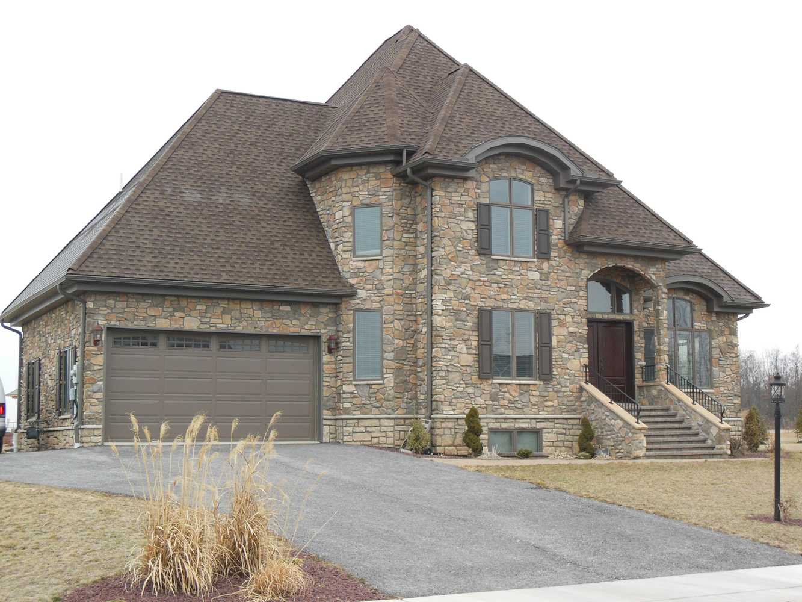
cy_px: 301
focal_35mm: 50
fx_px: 1159
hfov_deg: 38.2
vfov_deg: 29.1
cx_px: 401
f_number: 4
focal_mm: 8.9
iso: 250
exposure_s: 1/60
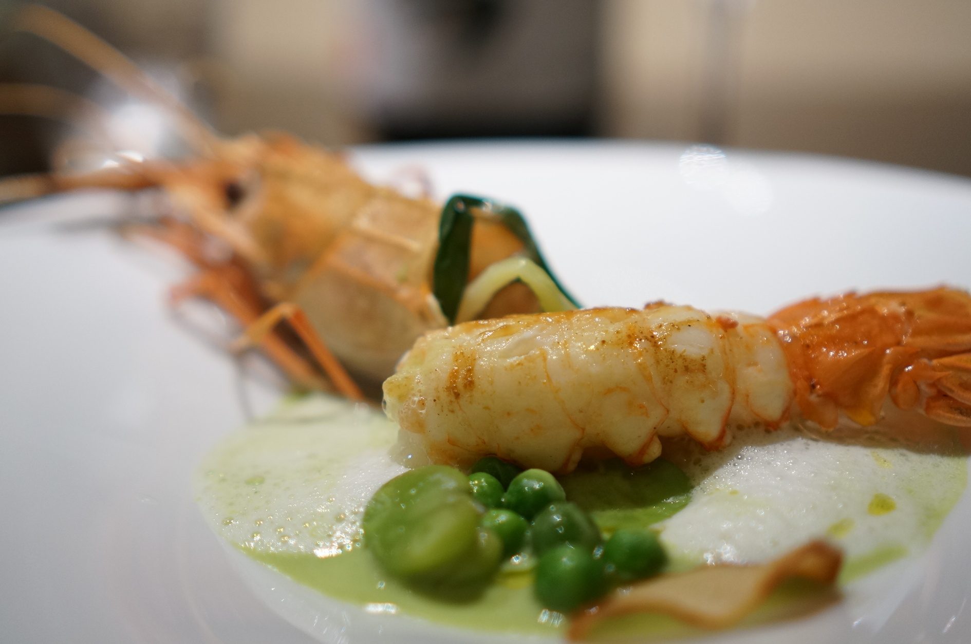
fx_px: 1414
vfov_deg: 25.7
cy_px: 322
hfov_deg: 37.9
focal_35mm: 52
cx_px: 486
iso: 640
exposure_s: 1/60
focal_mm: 35
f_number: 1.8
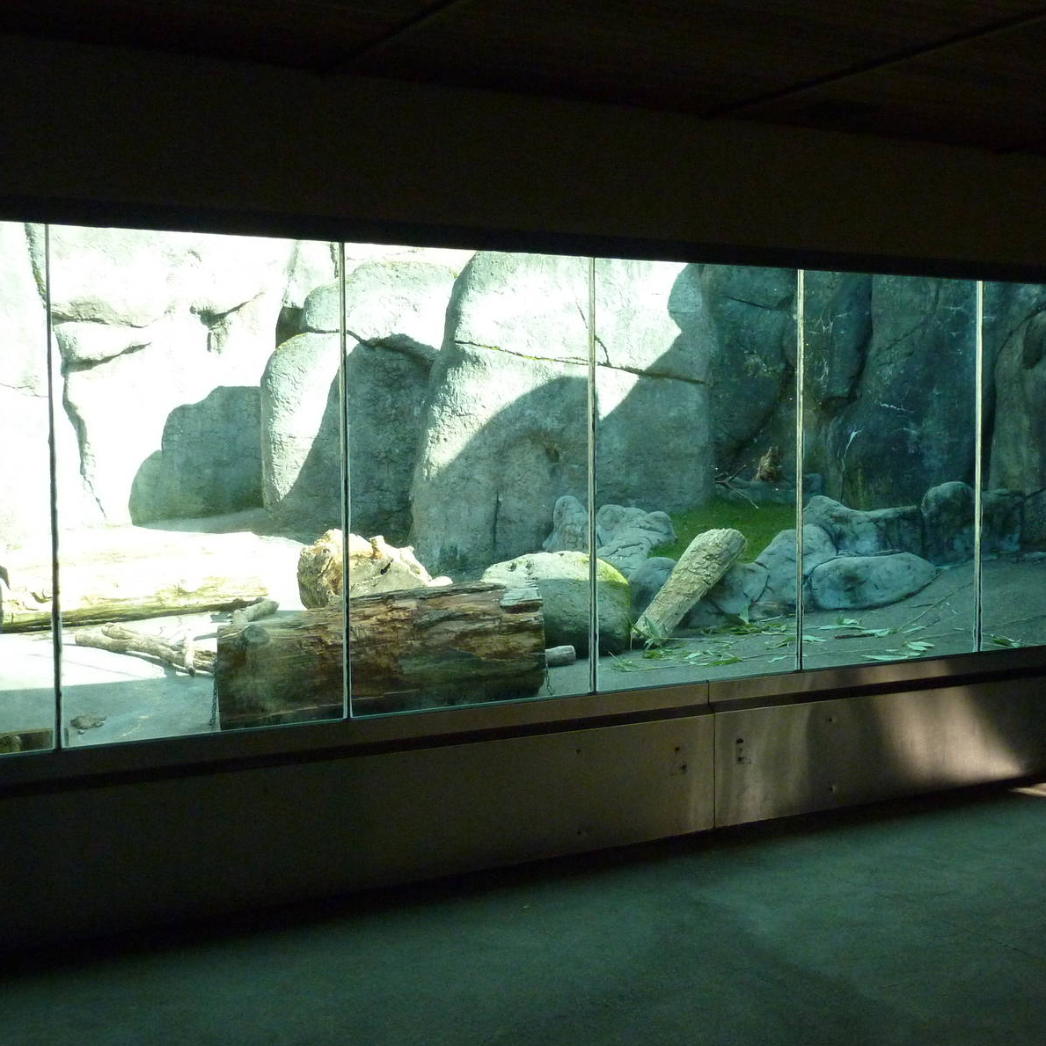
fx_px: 1504
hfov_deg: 38.3
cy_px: 527
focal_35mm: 44
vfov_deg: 38.3
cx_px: 589
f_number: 3.6
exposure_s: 1/320
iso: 400
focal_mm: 6.1
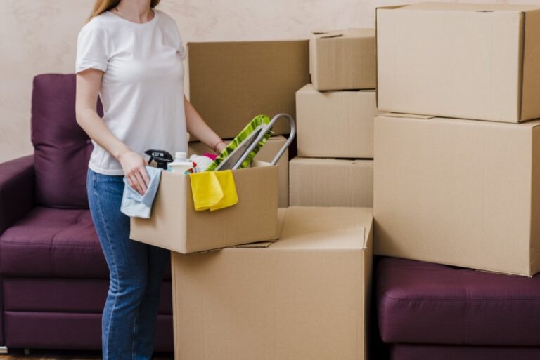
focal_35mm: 85
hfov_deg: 23.9
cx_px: 270
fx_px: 1276
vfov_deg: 16.1
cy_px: 180
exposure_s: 1/160
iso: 100
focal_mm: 85
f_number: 5
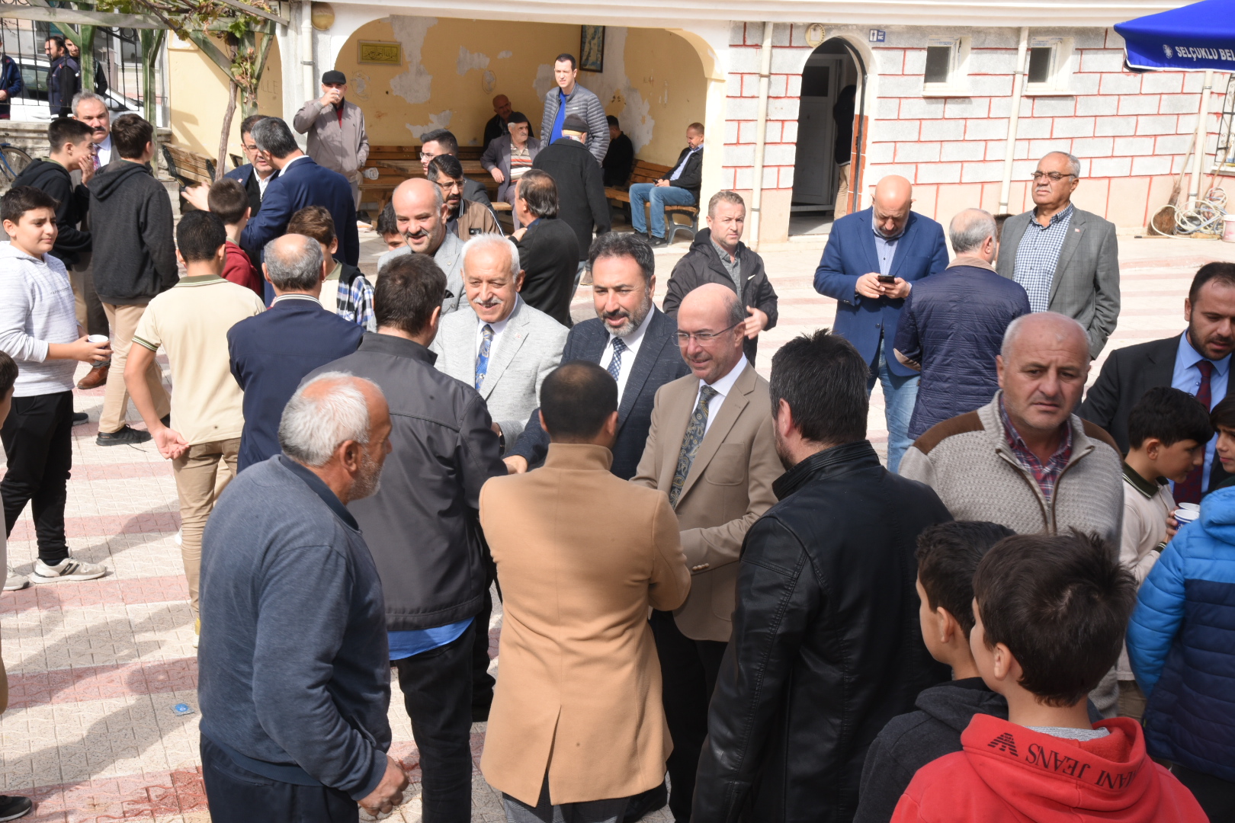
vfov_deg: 27.0
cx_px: 618
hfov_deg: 39.6
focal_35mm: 50
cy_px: 412
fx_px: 1715
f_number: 22
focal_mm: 50
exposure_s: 1/125
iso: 800
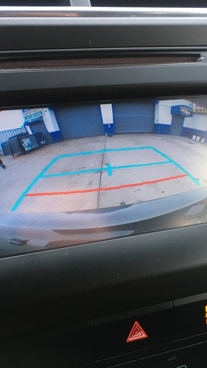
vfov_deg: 47.4
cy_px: 183
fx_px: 420
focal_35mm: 43
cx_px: 116
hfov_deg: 27.7
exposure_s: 1/30
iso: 25
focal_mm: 4.15
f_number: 2.2
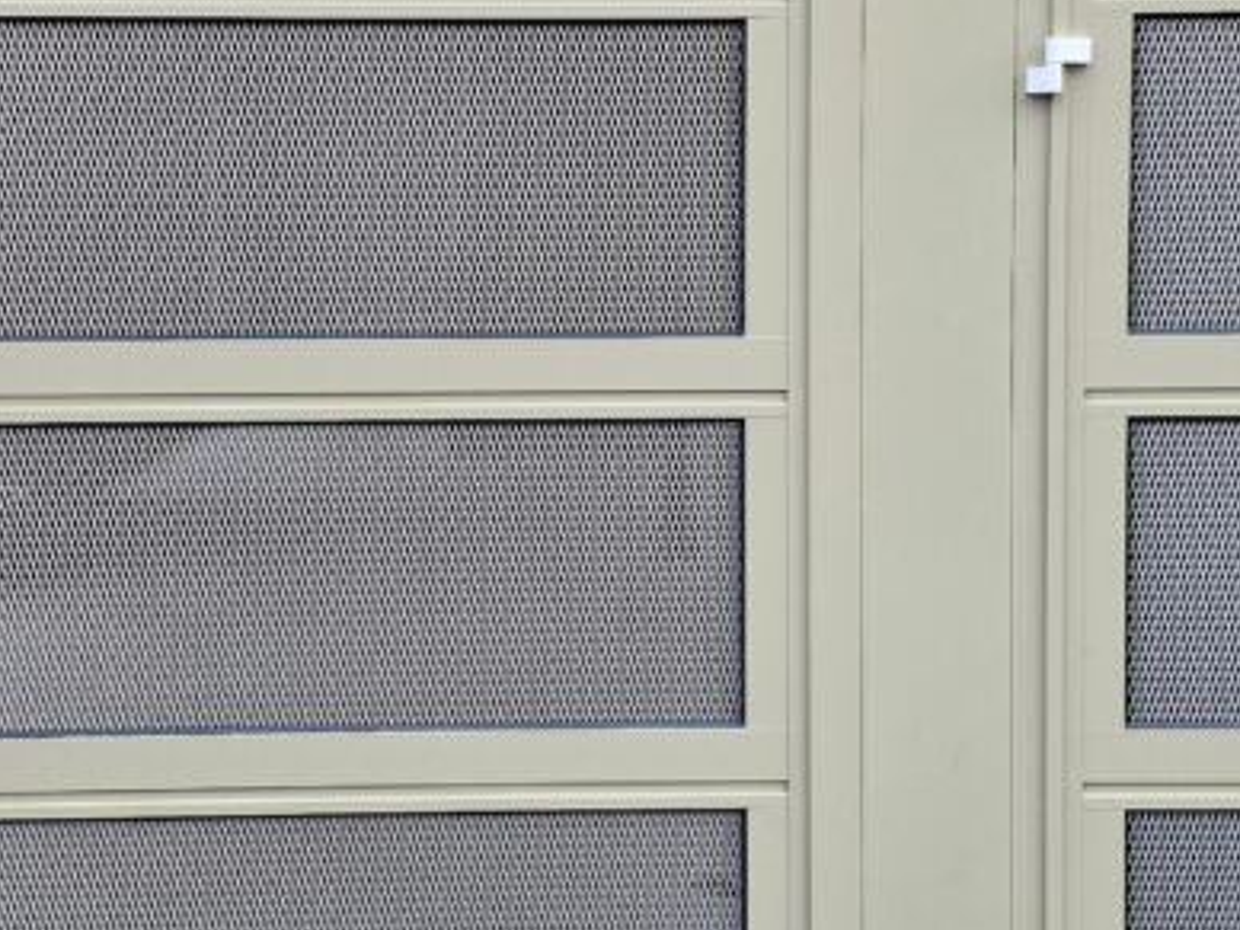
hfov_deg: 31.7
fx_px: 2185
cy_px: 340
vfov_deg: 24.0
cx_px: 662
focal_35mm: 61
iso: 50
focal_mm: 6.4
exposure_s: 1/180
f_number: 1.8
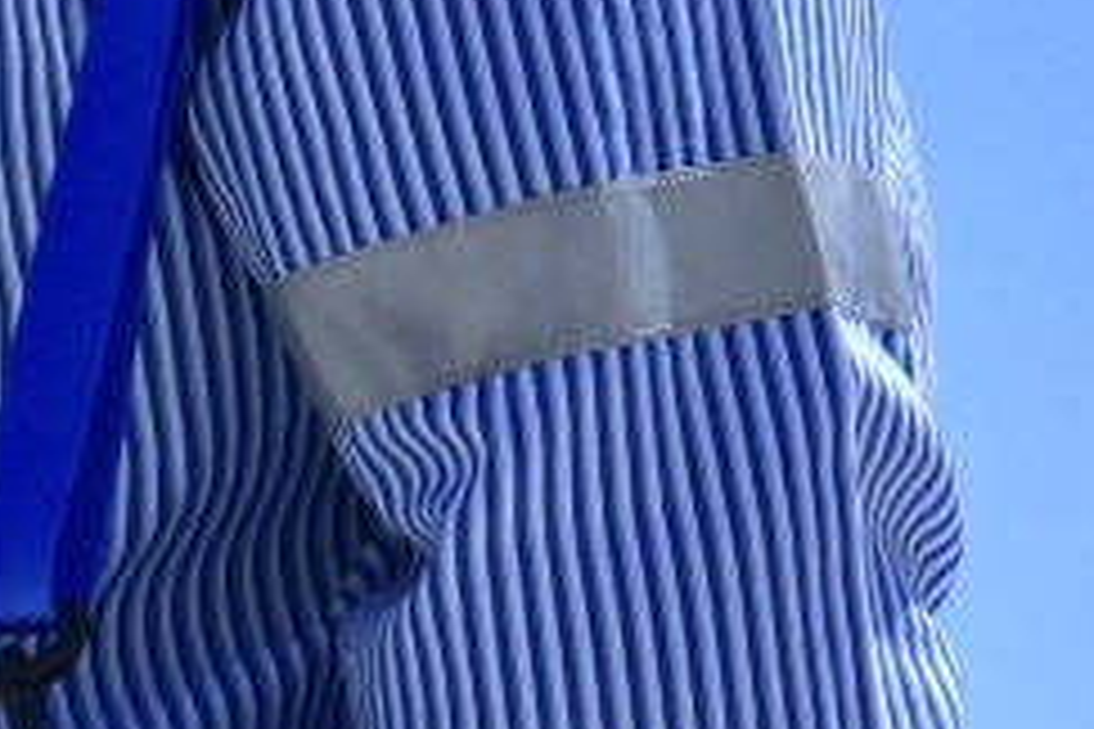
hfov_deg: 6.0
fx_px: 10149
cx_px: -1071
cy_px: 594
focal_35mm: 334
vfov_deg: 4.1
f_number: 10
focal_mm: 50
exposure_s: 1/400
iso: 160
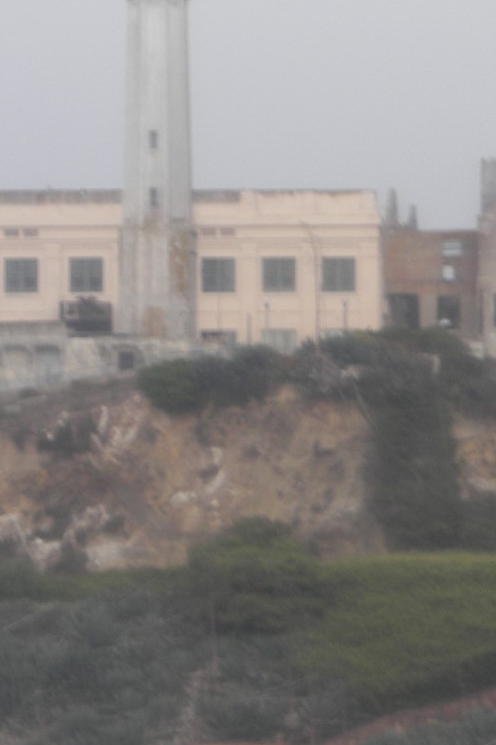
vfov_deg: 4.8
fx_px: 8911
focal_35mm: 431
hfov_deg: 3.2
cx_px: 5
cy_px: 401
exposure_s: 1/100
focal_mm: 35.3
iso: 64
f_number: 3.6
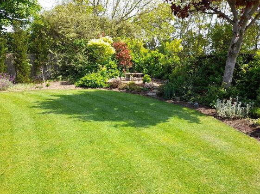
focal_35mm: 26
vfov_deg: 53.0
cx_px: 128
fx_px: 195
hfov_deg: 67.3
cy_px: 100
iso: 20
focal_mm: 4.6
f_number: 2
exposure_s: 1/192
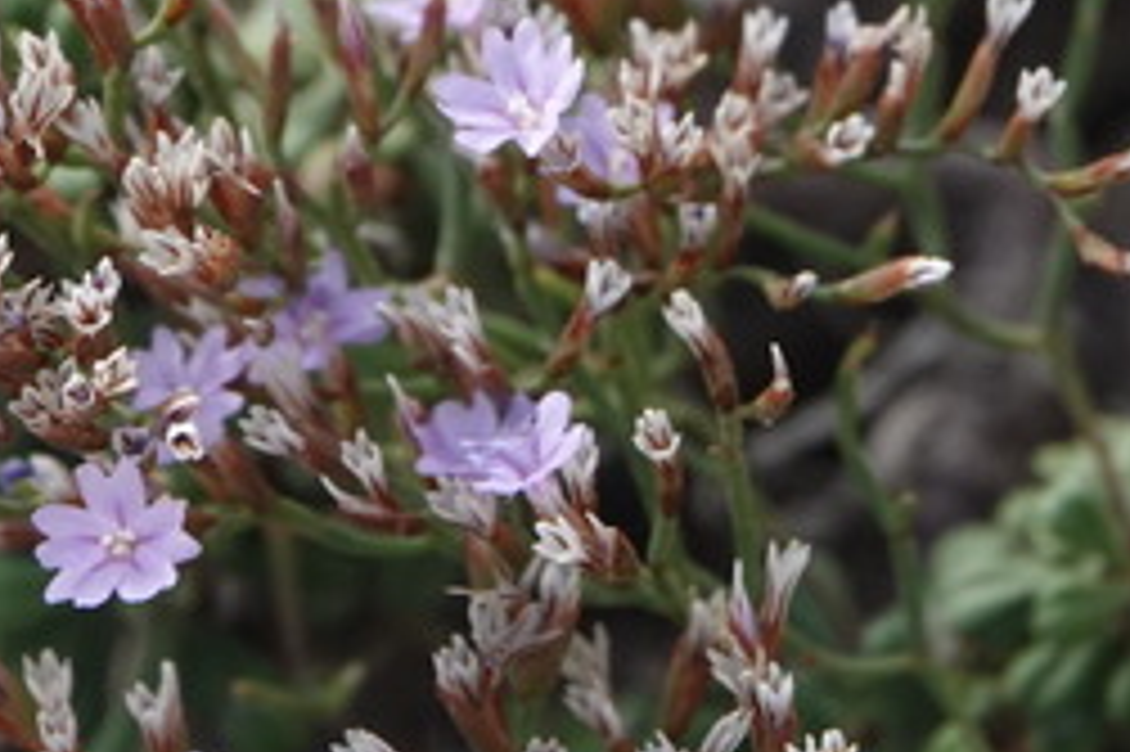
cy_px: 99
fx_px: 58374
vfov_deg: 0.7
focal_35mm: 1861
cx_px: 266
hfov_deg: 1.1
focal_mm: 219.76
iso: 320
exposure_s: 1/1000
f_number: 4
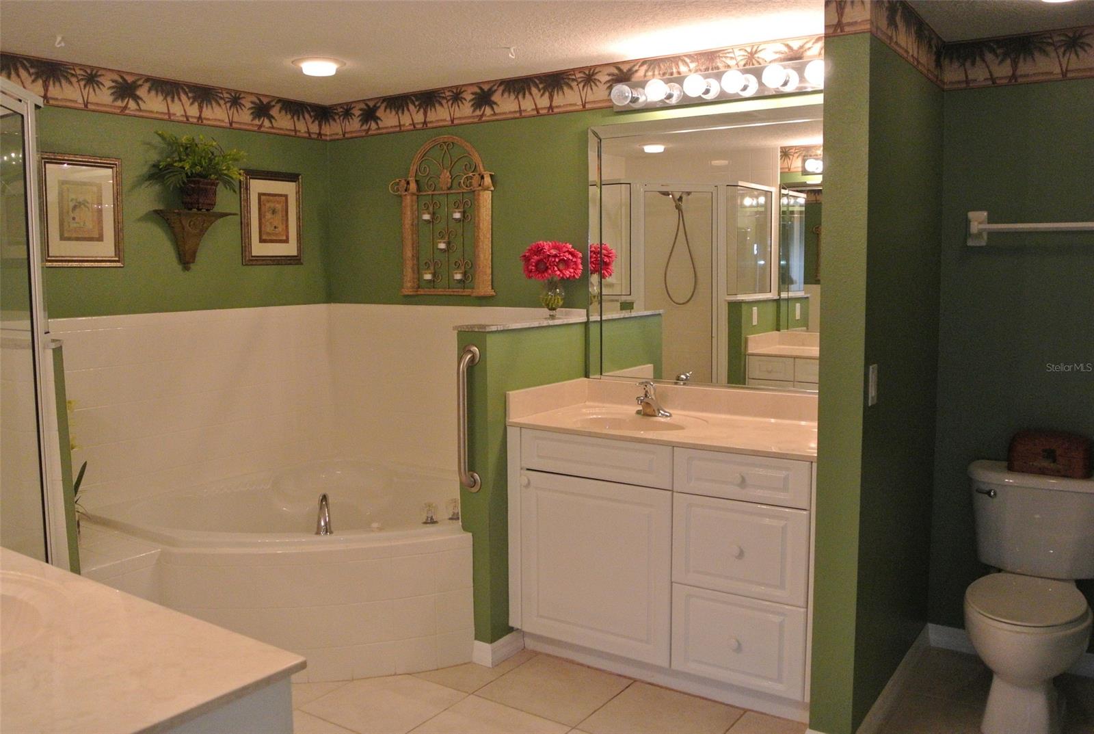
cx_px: 547
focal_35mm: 30
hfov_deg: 61.8
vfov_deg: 43.8
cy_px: 367
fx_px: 913
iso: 1600
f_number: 3.5
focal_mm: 11.4
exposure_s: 1/200
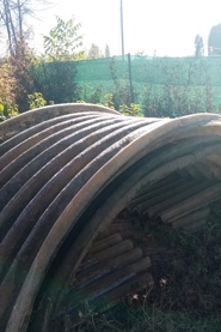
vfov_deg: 49.1
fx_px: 359
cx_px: 127
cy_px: 206
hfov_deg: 34.2
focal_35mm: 39
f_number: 1.8
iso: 102
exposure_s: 1/494
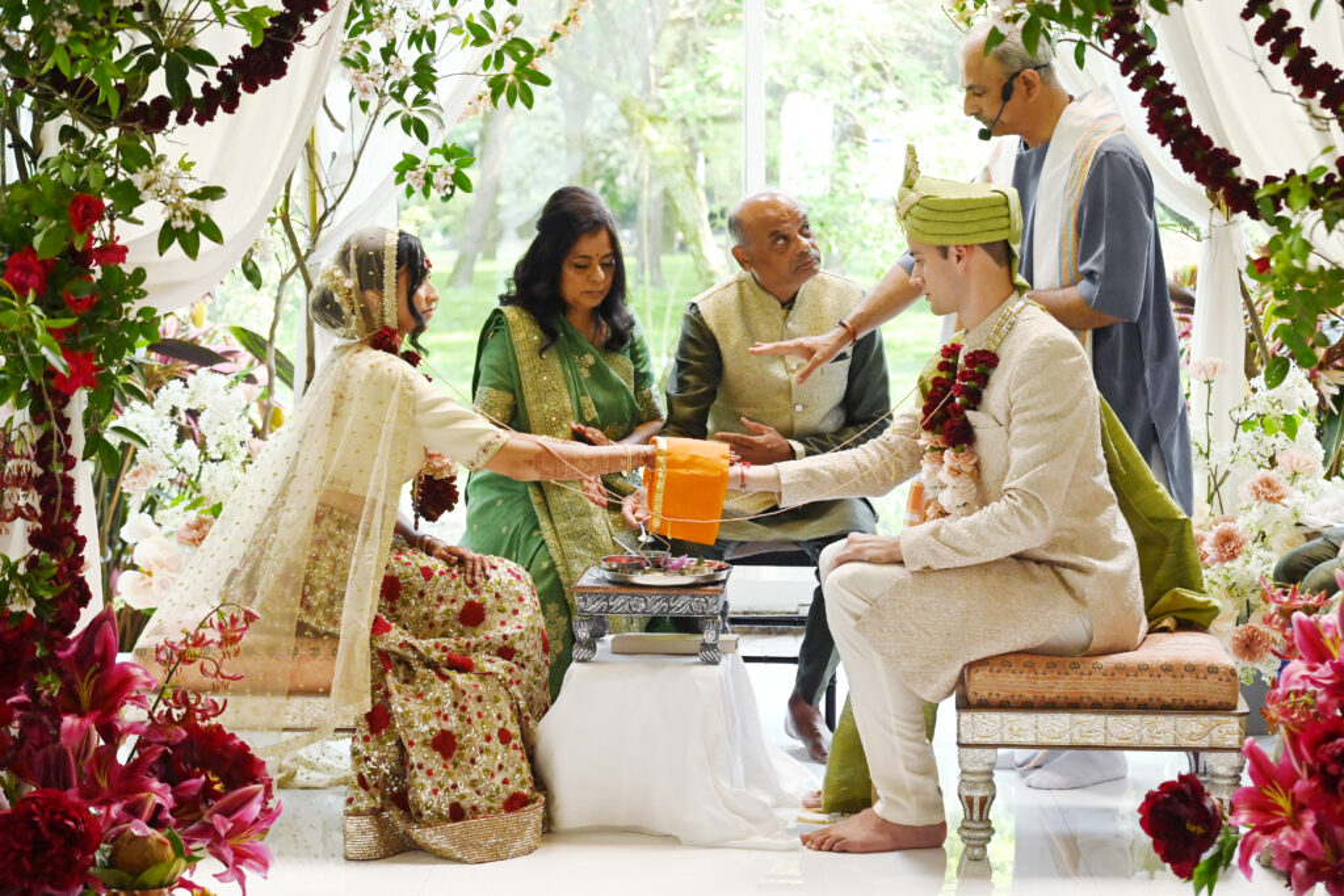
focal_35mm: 70
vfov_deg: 19.5
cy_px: 448
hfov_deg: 28.8
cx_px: 672
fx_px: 2614
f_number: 5
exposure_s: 1/400
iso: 4000
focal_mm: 70
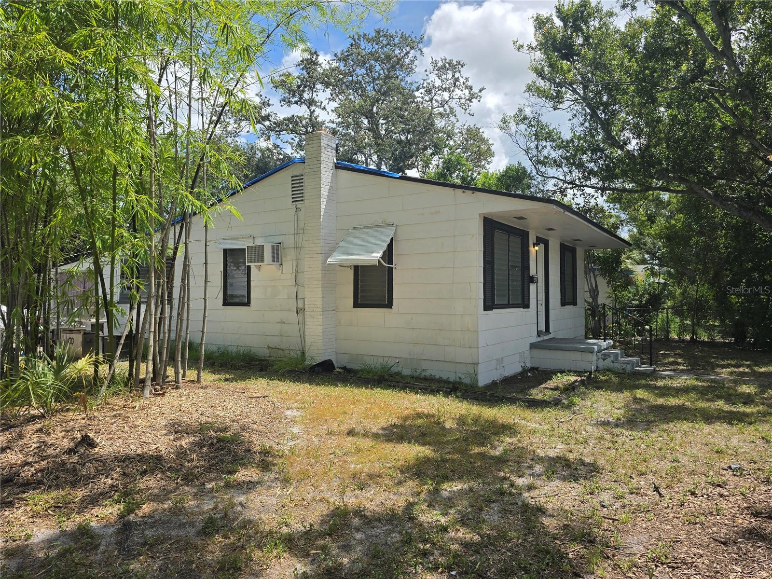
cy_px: 290
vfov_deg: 58.9
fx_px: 513
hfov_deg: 73.9
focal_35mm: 23
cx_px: 386
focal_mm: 6.3
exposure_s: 1/638
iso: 12
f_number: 1.7
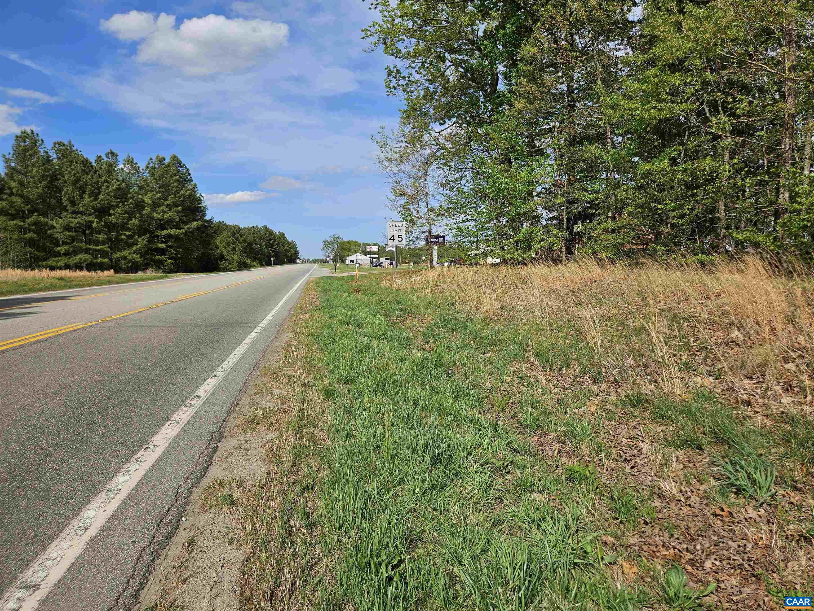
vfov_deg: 58.9
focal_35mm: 23
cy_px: 306
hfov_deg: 73.9
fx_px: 541
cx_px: 407
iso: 25
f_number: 1.8
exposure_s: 1/2643
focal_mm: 5.4
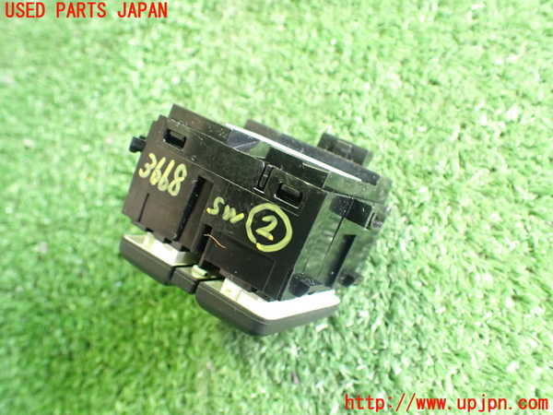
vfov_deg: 46.8
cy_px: 208
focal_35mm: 30
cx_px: 276
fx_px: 479
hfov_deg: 60.0
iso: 1000
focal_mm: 5.4
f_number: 2.3
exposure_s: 1/30
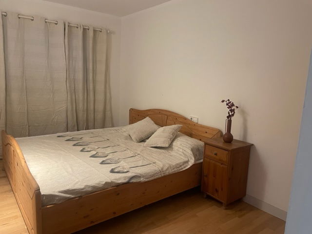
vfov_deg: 53.1
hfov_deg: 67.3
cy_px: 117
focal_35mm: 26
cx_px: 156
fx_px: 234
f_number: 1.6
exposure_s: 1/50
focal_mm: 4.2
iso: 320
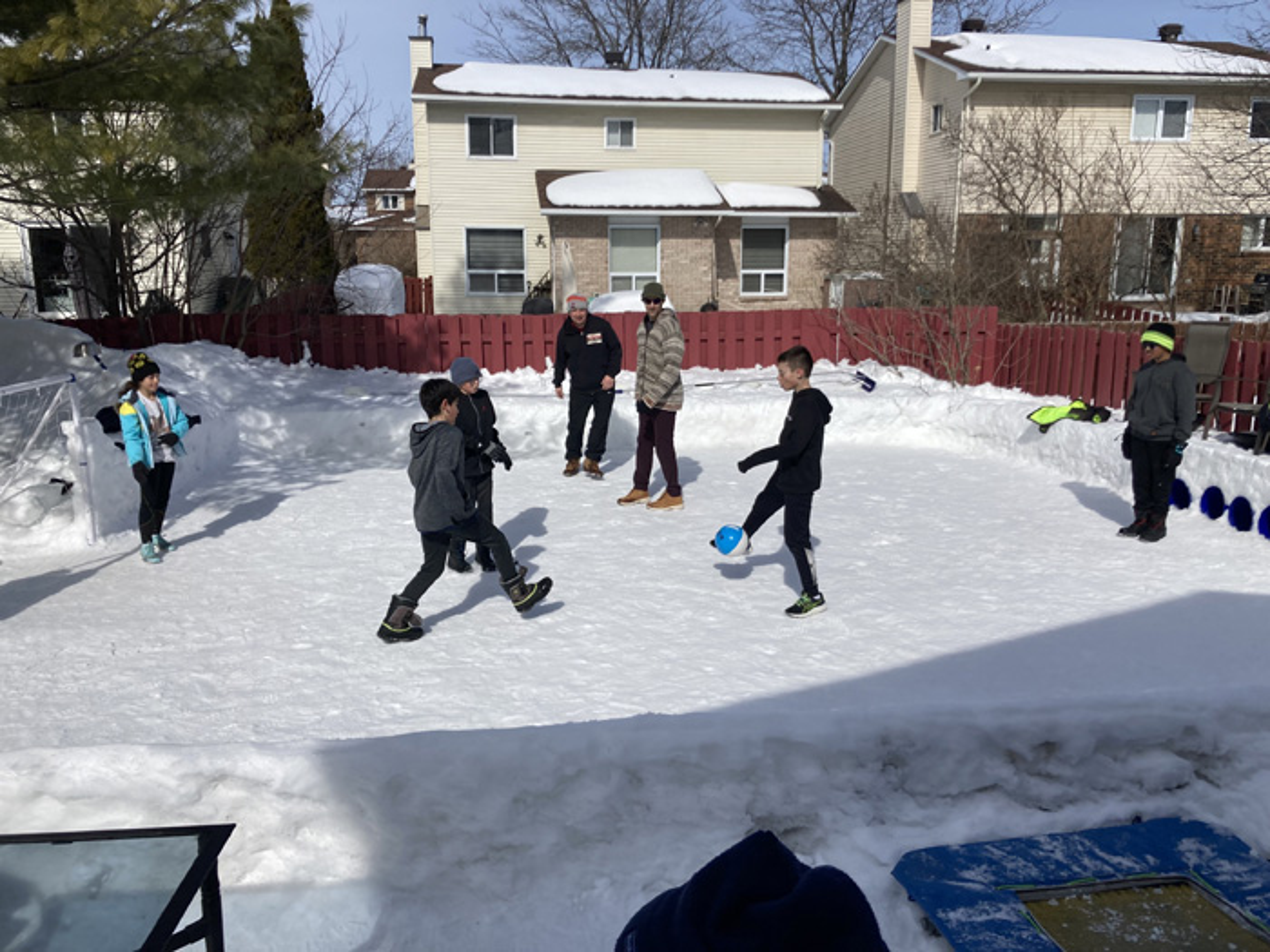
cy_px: 476
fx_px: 1027
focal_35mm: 28
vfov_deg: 49.7
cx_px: 635
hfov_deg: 63.4
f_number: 1.8
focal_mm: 3.99
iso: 25
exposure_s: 1/6098
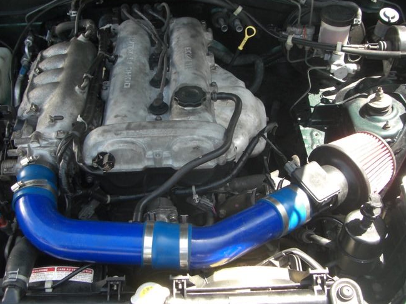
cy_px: 155
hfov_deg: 42.1
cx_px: 197
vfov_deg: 32.2
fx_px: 527
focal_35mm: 45
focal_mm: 6.3
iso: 100
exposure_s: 1/100
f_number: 3.4
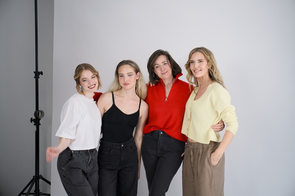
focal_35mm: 40
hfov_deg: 48.5
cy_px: 98
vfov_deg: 33.4
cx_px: 148
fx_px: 328
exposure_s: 1/160
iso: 160
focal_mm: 40
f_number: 4
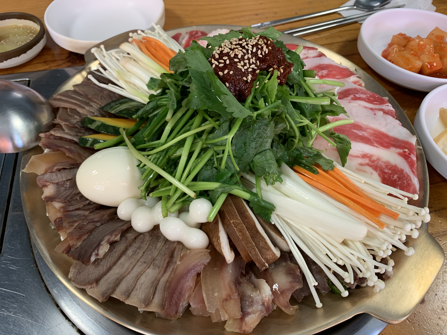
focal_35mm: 26
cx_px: 224
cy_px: 168
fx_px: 336
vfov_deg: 53.1
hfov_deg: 67.3
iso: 125
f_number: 1.8
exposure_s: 1/60
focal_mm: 4.25
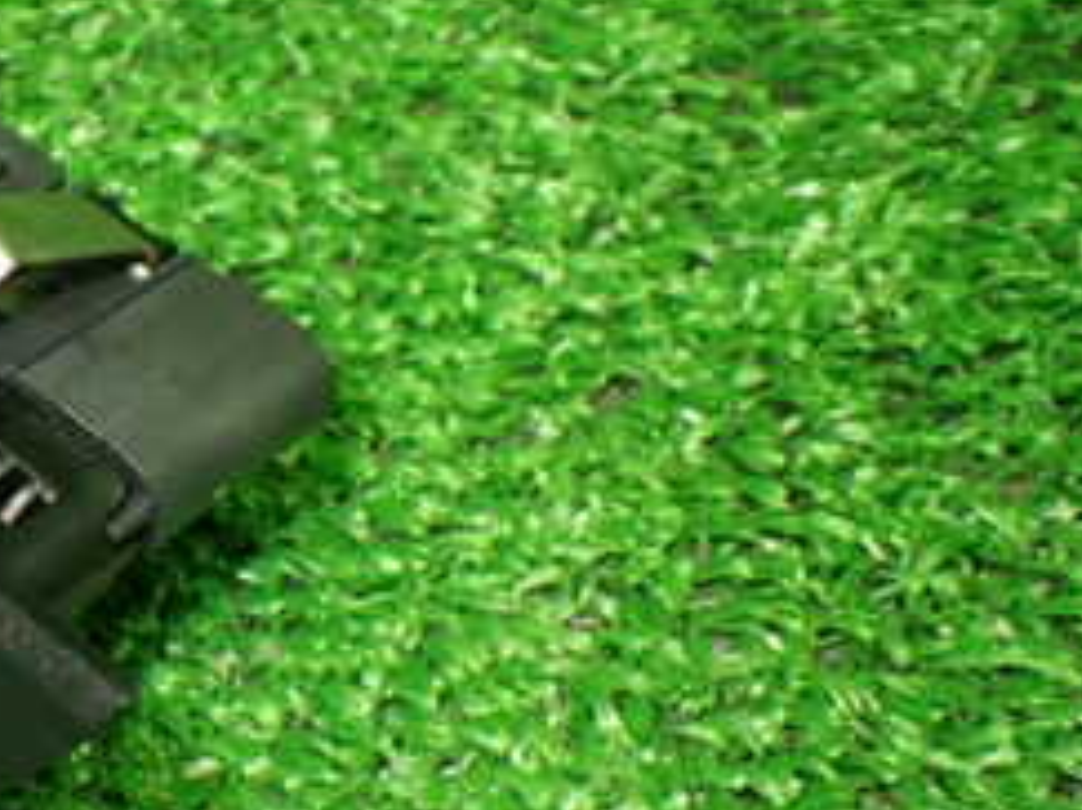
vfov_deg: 19.9
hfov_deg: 23.9
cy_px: 334
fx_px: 2312
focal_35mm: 74
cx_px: -232
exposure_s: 1/100
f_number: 2.3
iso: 800
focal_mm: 5.4
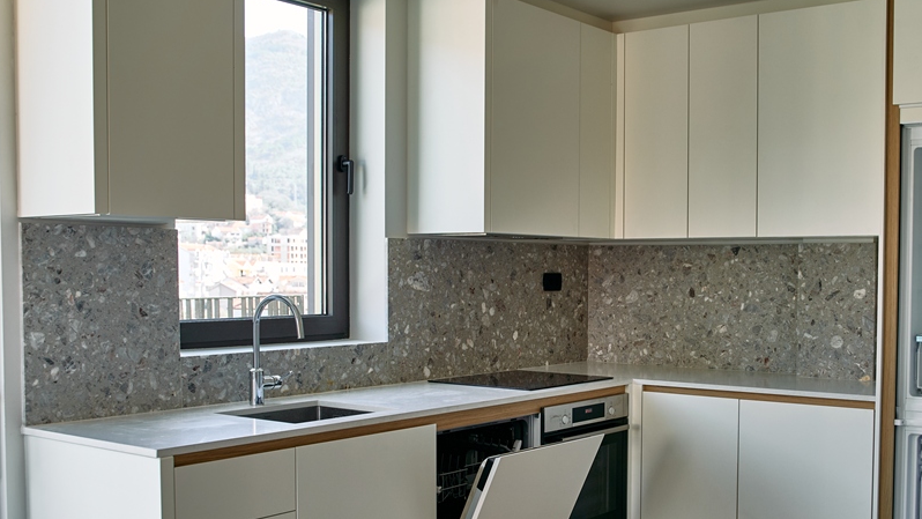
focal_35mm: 43
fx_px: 1051
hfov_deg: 47.0
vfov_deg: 27.6
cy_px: 327
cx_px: 570
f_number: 4
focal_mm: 32
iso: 250
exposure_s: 1/125
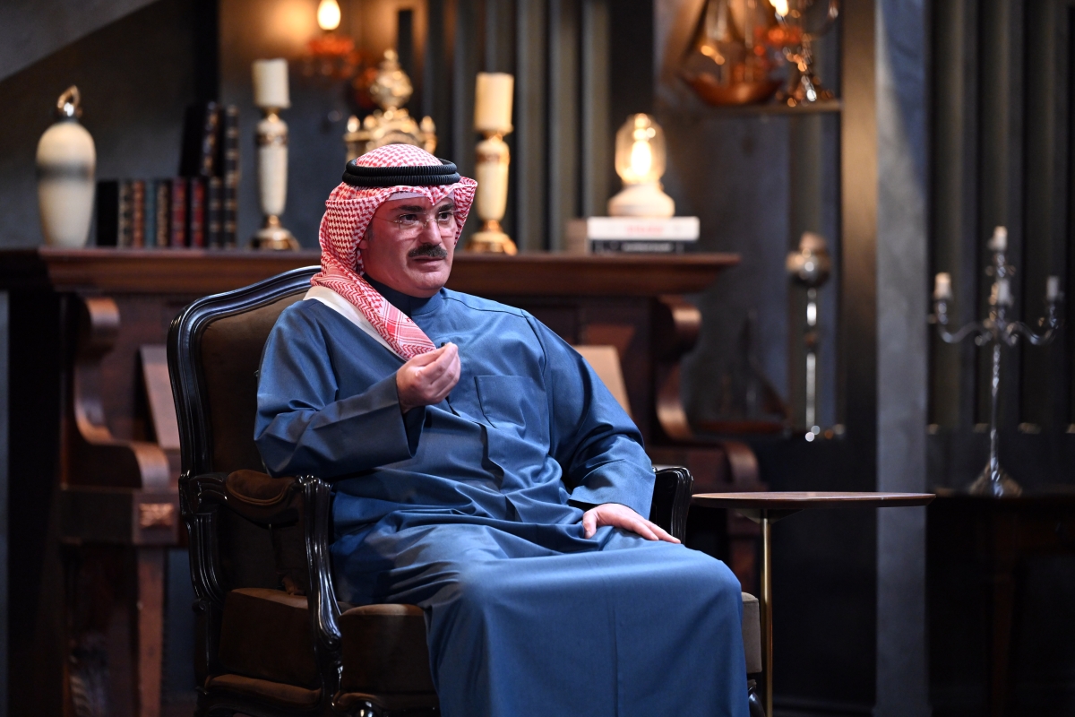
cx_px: 538
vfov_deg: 6.9
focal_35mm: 200
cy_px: 358
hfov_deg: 10.3
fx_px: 5972
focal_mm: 200
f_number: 3.5
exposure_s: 1/50
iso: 3200
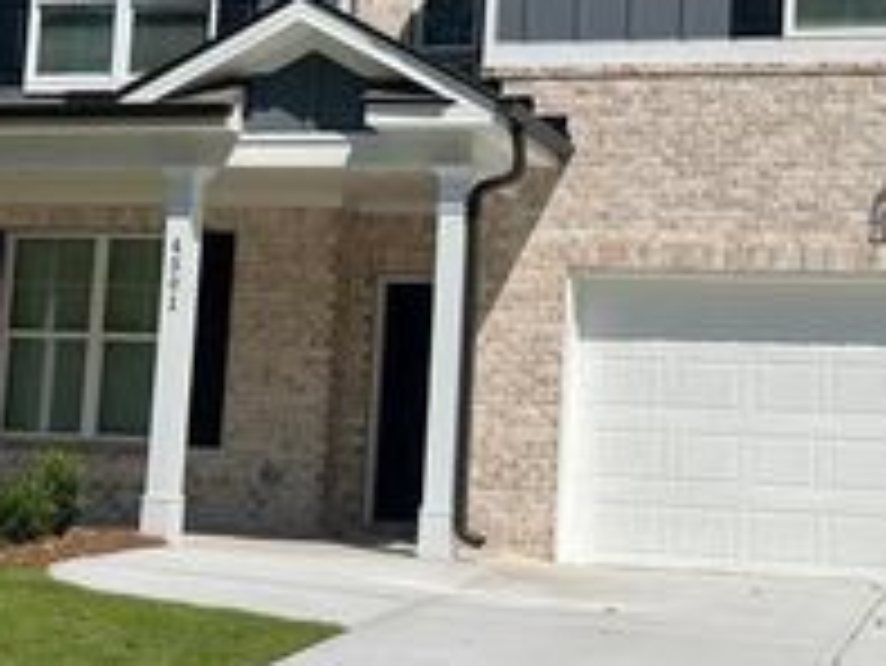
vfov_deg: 22.2
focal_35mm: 66
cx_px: 603
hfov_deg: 29.1
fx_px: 1690
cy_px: 259
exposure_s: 1/7874
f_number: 1.6
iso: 50
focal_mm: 5.1
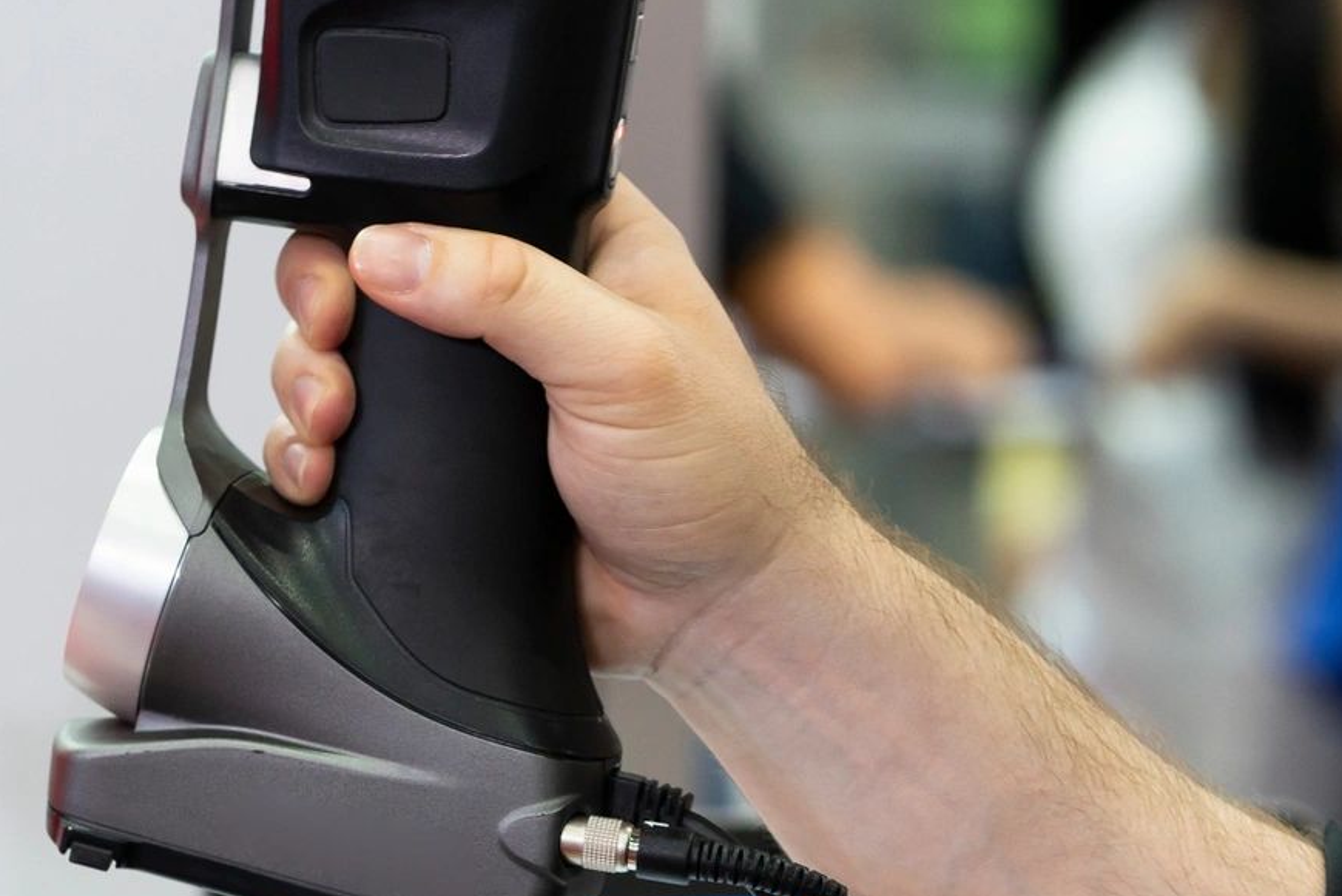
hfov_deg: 8.1
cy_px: 497
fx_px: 9324
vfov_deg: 5.5
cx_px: -575
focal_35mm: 250
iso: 800
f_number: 3.5
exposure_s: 1/30
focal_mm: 85
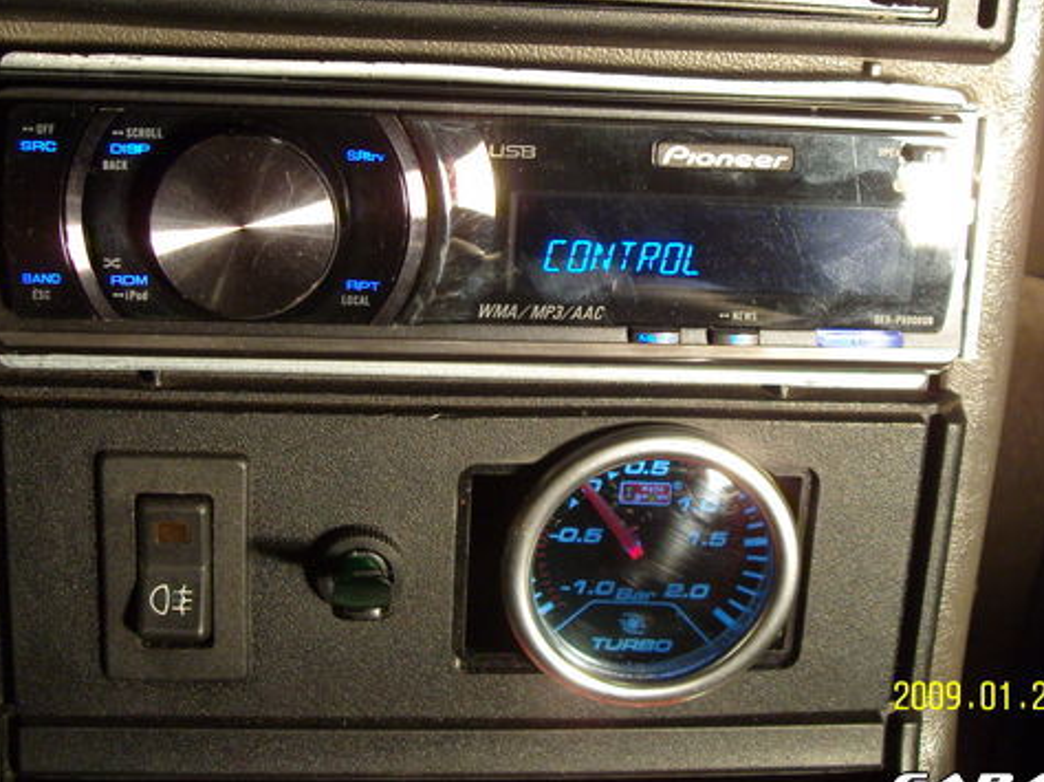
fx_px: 1507
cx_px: 564
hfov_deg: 38.2
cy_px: 278
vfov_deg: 28.9
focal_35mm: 50
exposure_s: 1/40
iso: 160
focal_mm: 6.2
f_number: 2.8
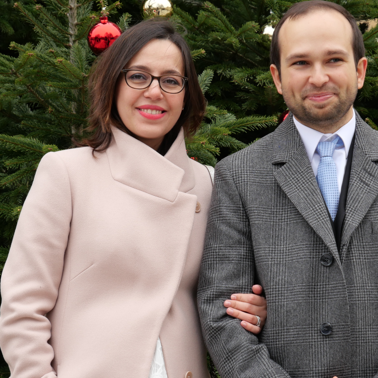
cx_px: 228
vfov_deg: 14.6
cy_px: 219
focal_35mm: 119
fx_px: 1470
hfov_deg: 14.6
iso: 250
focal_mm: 36
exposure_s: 1/80
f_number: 5.3
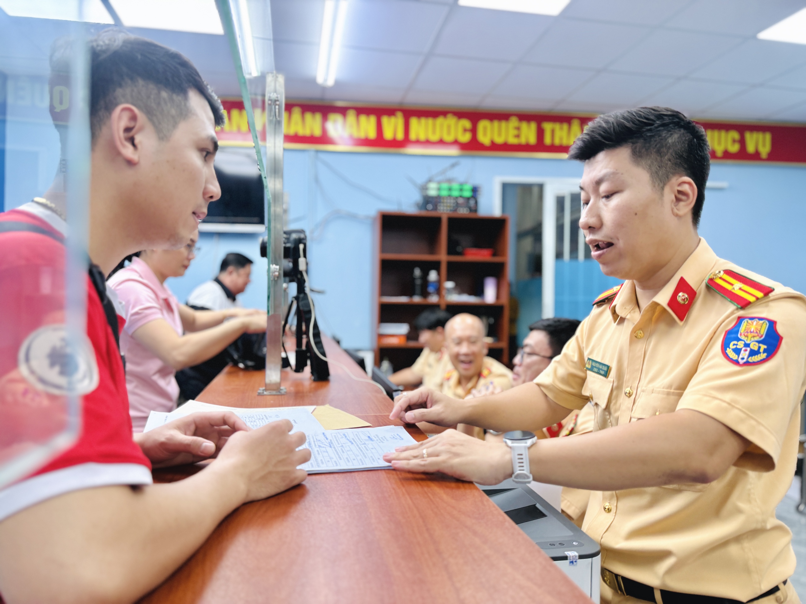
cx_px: 403
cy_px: 302
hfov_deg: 71.6
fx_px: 559
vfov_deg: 56.8
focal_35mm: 24
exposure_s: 1/100
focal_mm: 6.76
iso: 100
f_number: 1.78
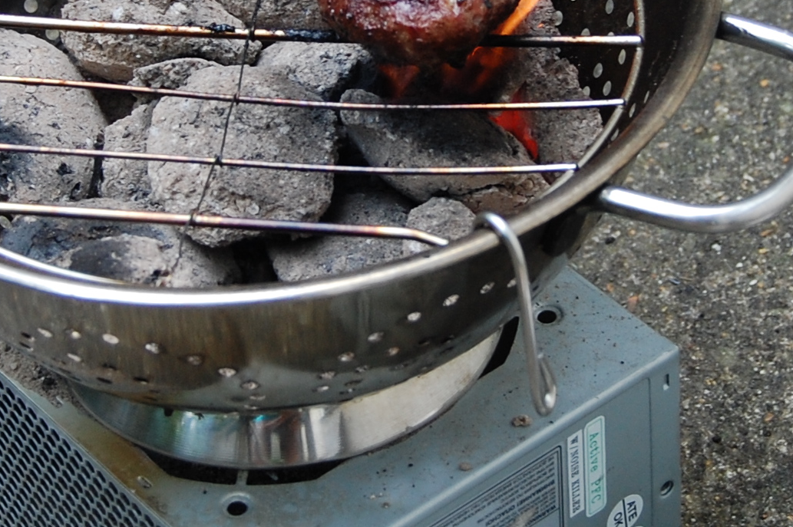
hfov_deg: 12.4
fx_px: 3654
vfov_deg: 8.2
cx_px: 363
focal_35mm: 166
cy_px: 71
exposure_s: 1/125
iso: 360
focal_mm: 38
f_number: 5.6
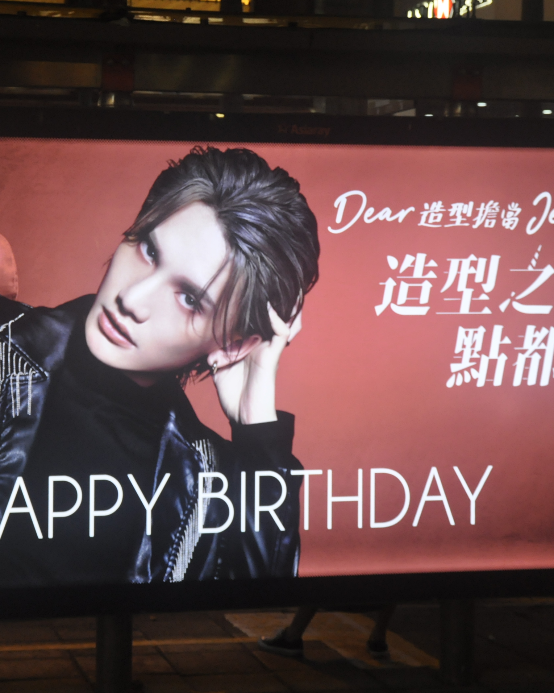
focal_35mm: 83
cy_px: 321
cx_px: 238
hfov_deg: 18.5
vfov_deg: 23.1
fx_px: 1697
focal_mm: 35
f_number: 4.5
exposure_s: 1/60
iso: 1000
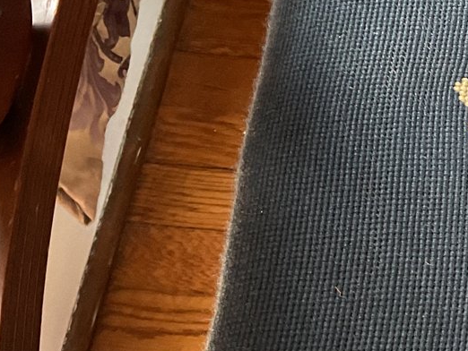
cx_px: 668
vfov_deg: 17.6
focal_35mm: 84
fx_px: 1136
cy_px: 170
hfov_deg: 20.5
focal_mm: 3
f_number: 1.8
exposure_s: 1/40
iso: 200
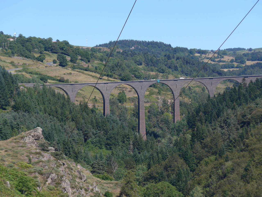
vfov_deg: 9.5
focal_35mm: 157
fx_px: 1188
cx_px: 131
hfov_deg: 12.6
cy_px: 98
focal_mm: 30.5
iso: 80
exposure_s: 1/320
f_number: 5.5
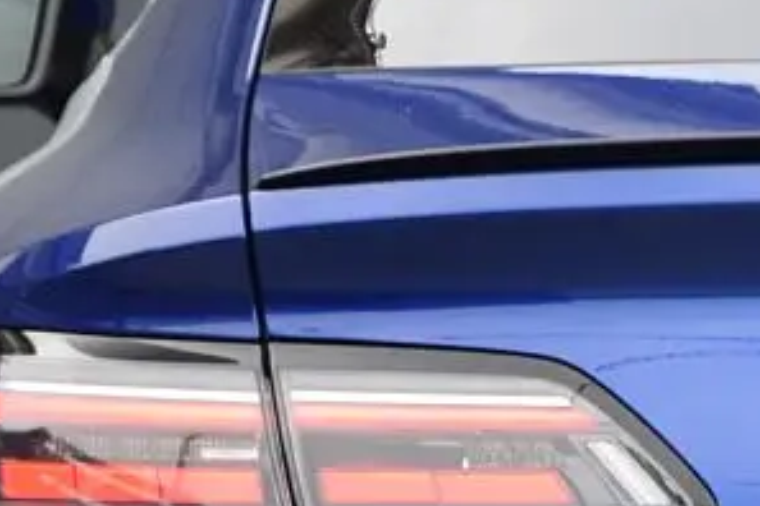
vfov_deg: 1.4
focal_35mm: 971
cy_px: 631
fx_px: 20497
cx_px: 1438
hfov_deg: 2.1
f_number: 5.6
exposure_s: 1/250
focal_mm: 100
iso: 320
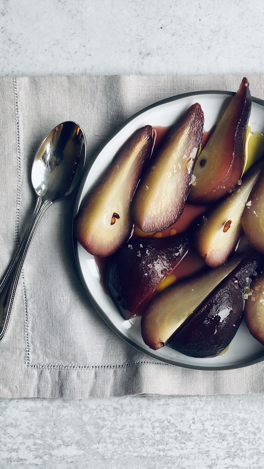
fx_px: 709
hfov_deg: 21.1
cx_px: 156
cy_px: 234
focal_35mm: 57
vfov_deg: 36.6
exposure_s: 1/60
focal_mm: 6
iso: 50
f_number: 2.4
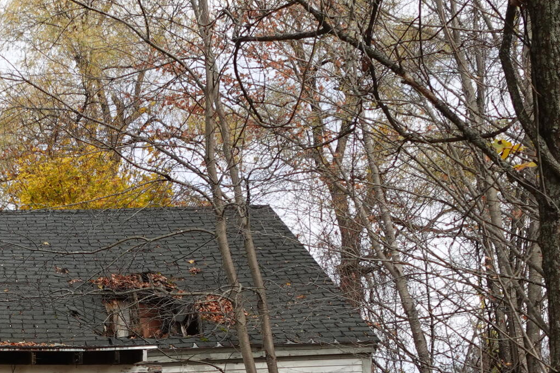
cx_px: 46
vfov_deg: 21.9
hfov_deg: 32.1
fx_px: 918
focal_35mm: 59
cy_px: 397
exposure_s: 1/1600
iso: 125
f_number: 2
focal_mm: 7.6
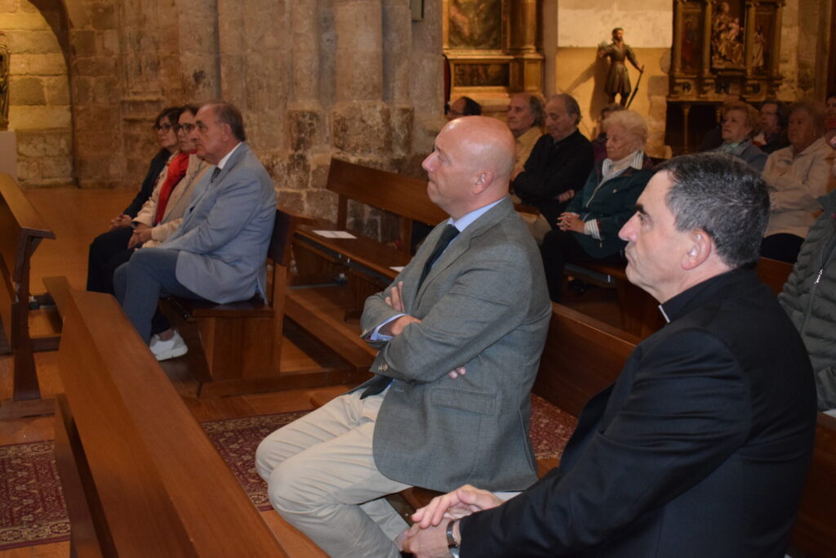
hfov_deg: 41.1
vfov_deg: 28.1
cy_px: 279
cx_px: 418
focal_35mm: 48
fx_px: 1115
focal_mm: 32
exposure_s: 1/60
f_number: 4.5
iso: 3200
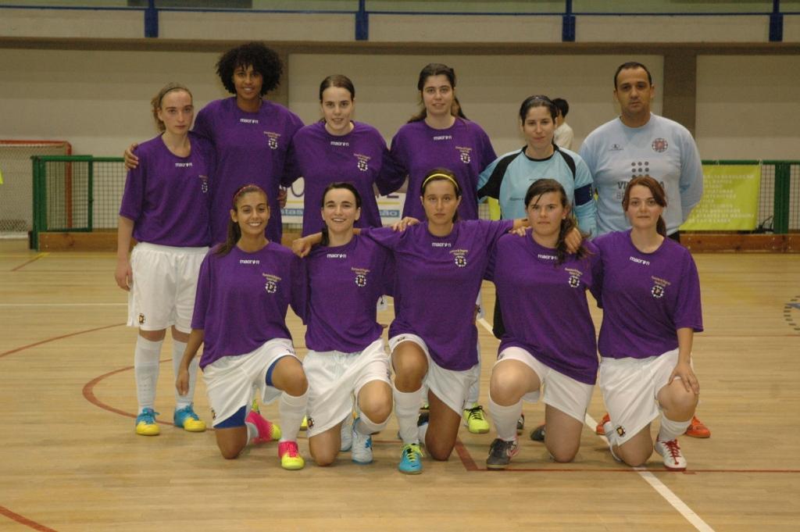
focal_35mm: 82
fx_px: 1832
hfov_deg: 24.6
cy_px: 266
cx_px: 400
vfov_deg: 16.5
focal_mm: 55
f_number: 5
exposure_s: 1/60
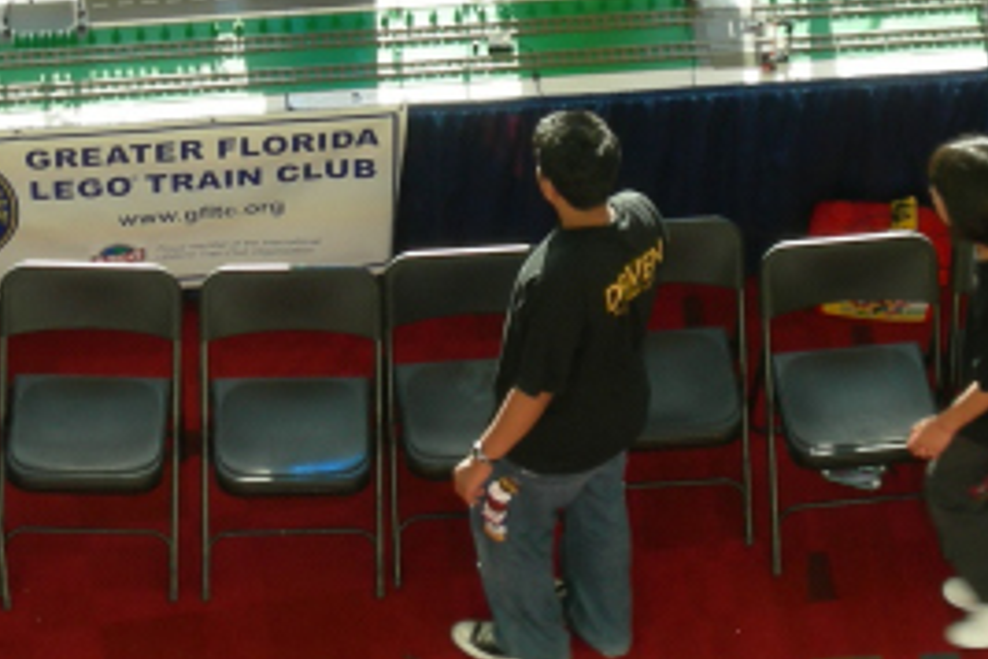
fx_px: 7519
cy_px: 93
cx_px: 622
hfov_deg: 7.5
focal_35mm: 274
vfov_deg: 5.0
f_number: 4.8
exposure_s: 1/60.3
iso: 103
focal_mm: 23
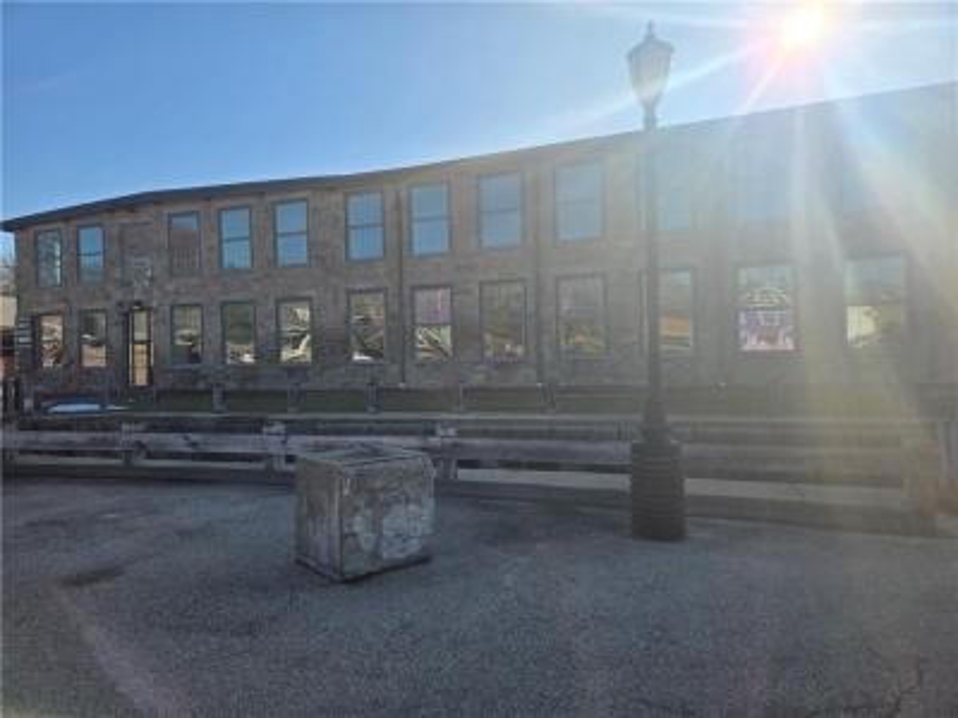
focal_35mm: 23
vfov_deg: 58.9
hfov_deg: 73.9
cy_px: 359
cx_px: 479
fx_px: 637
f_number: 1.8
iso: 25
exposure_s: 1/3390
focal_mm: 5.4
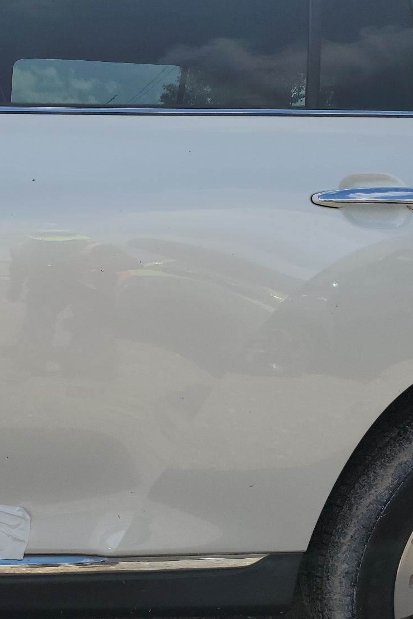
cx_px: 140
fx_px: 671
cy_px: 303
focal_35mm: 39
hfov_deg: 33.9
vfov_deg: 49.5
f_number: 1.5
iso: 50
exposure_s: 1/3333
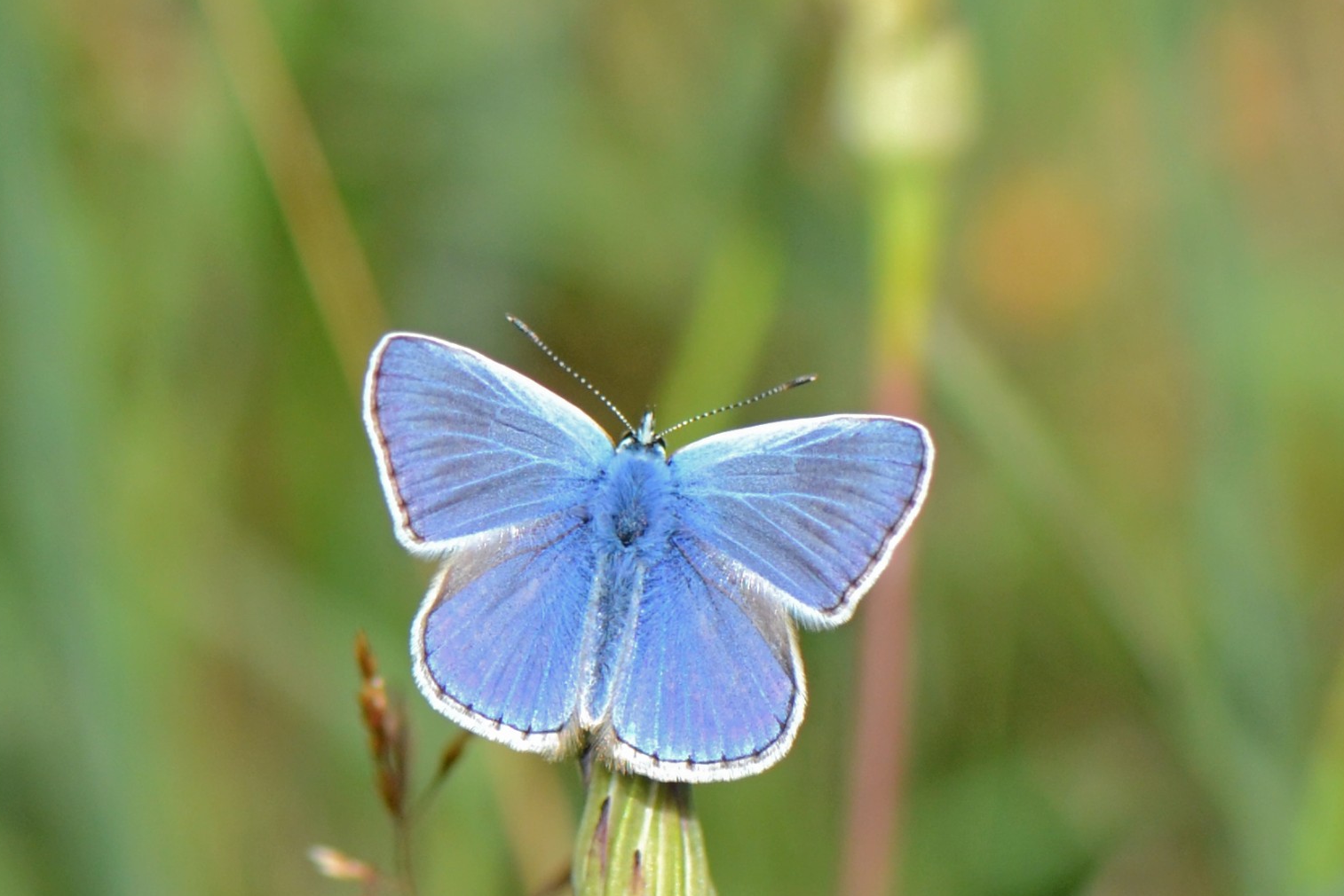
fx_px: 6967
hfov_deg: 11.0
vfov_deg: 7.4
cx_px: 634
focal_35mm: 187
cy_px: 527
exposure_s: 1/1600
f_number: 6.3
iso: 400
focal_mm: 105
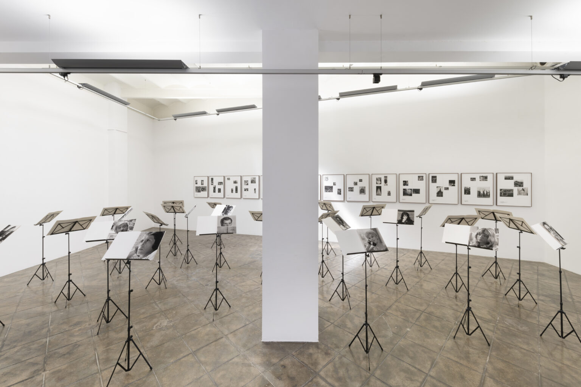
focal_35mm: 14
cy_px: 194
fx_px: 226
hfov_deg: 104.3
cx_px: 290
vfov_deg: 81.2
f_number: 16
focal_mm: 14
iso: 64
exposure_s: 1.6
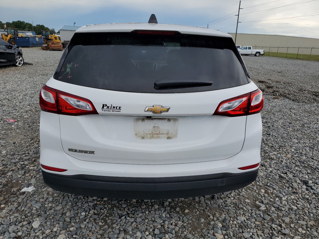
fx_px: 240
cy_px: 120
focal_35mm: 26
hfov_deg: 67.3
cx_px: 160
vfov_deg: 53.1
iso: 50
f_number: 1.5
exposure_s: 1/3333
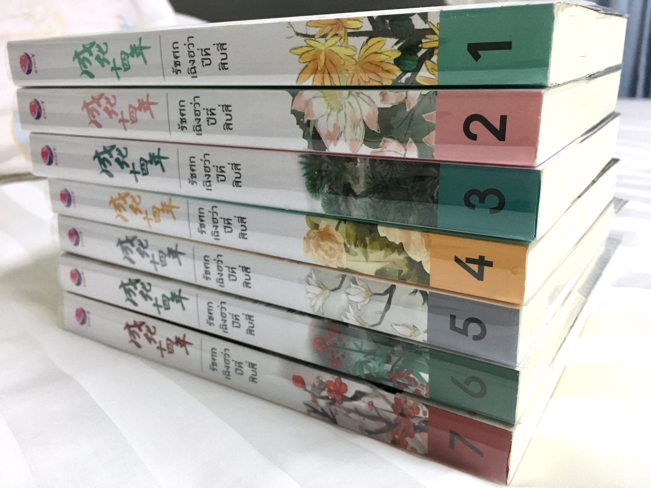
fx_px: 545
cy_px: 244
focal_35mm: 29
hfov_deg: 61.7
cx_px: 326
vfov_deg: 48.2
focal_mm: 4.15
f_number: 2.2
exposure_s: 1/17
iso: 200
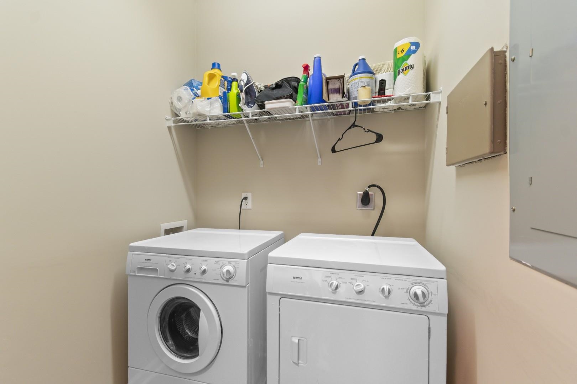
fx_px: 240
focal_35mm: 15
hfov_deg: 100.4
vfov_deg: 77.3
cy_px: 192
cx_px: 288
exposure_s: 1/1.25
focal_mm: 10
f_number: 4.5
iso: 100
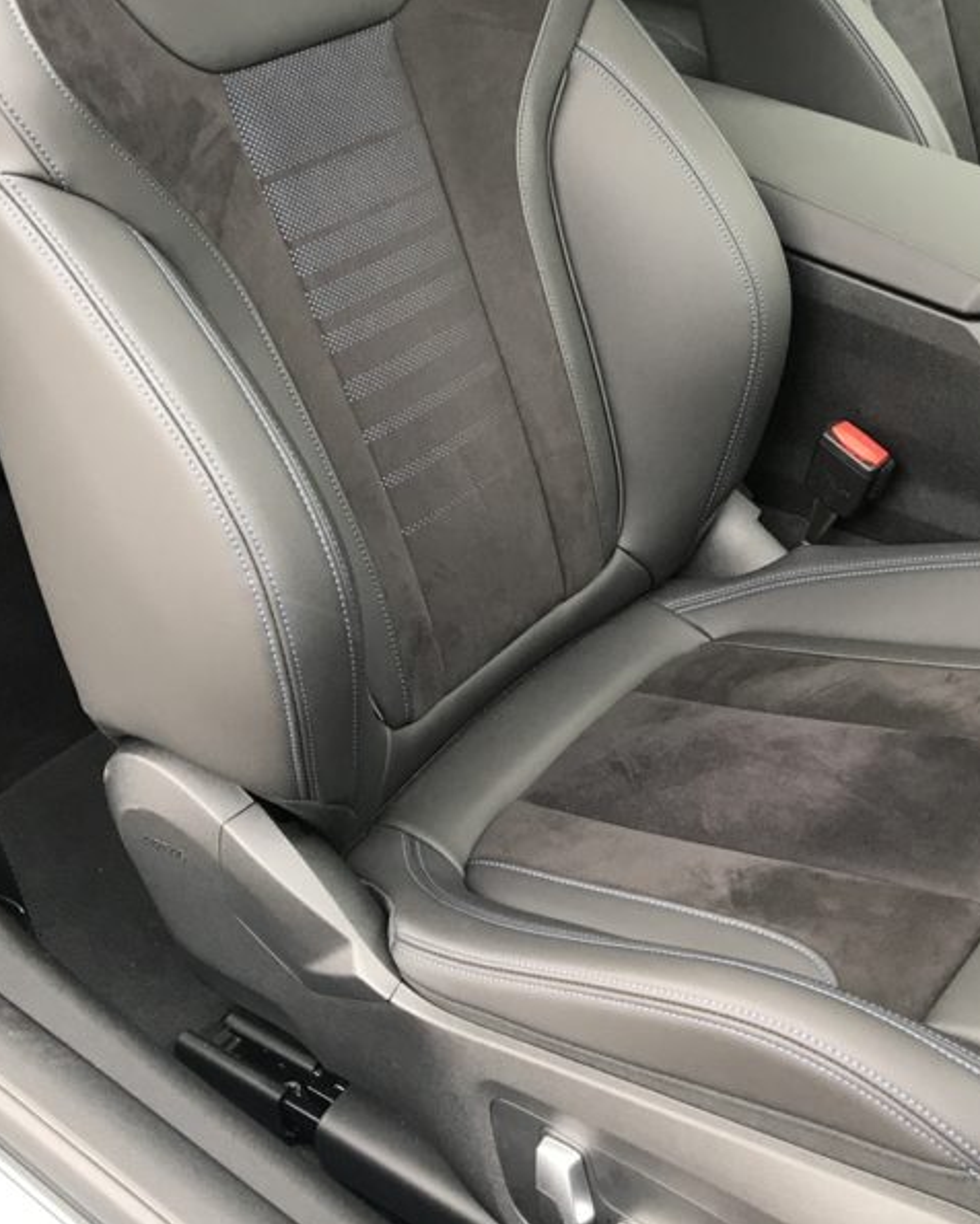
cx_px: 616
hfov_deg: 31.9
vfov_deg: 38.5
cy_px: 309
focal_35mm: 47
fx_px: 1704
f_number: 1.8
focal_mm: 3.99
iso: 25
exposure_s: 1/33
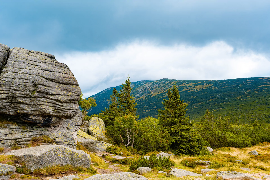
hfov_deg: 53.1
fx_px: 270
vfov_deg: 36.9
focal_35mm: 36
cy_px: 90
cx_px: 135
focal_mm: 36
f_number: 8
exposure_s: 1/160
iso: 125
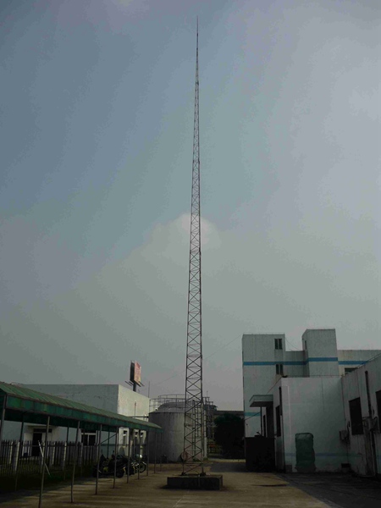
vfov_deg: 55.4
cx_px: 190
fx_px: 484
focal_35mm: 33
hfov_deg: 42.9
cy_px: 254
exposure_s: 1/500
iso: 100
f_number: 8
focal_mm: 5.5
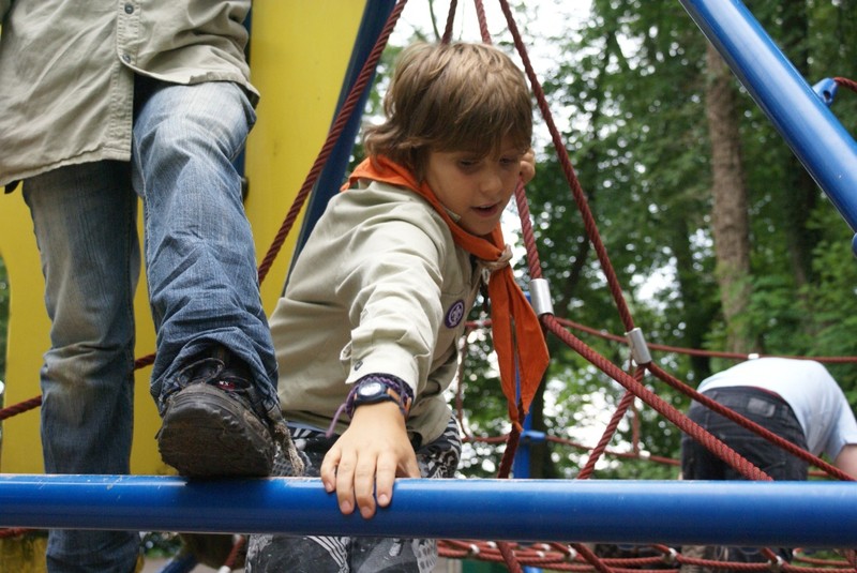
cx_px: 428
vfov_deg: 20.2
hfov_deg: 29.8
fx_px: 1608
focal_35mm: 68
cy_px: 286
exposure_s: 1/160
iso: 500
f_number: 5.6
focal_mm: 45
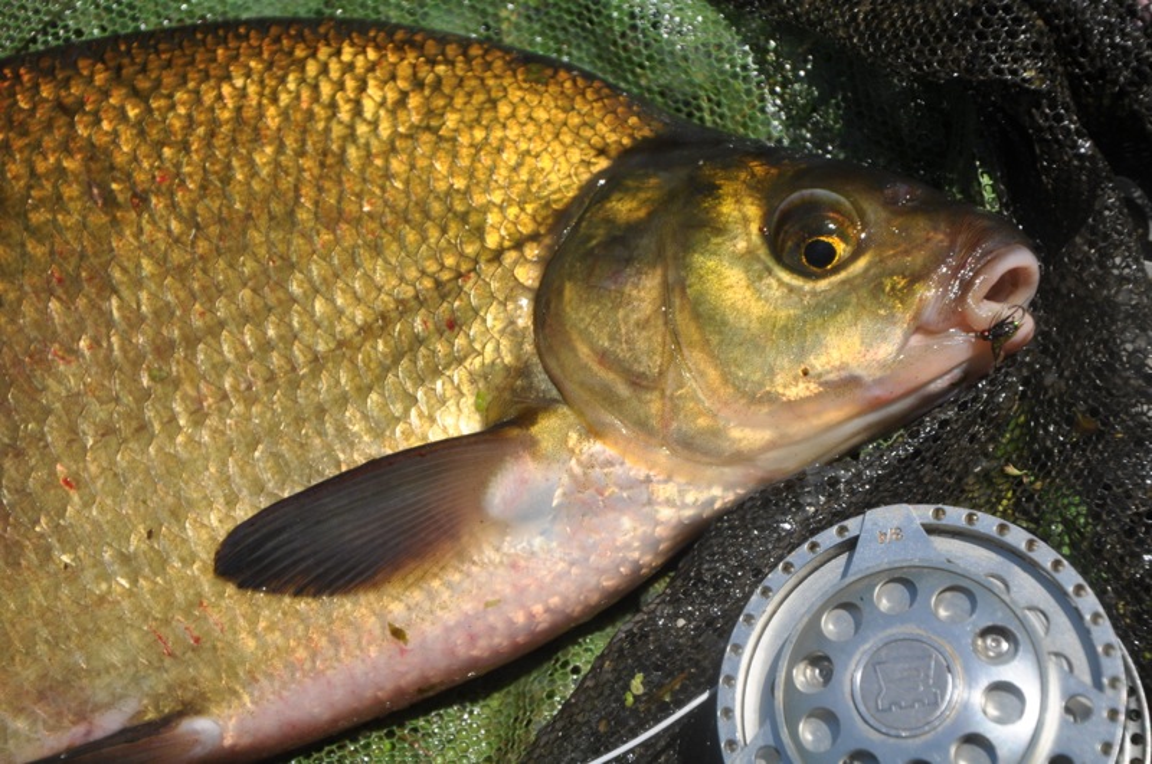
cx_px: 576
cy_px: 382
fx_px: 3355
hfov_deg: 19.5
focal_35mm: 105
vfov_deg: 13.0
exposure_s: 1/320
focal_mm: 70
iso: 160
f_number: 9
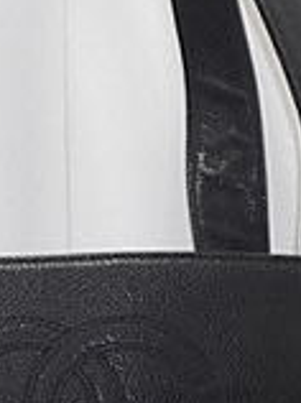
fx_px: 2499
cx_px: 41
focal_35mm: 215
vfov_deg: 9.2
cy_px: 314
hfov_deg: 6.9
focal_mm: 9.61
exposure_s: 1/50
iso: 200
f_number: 3.4
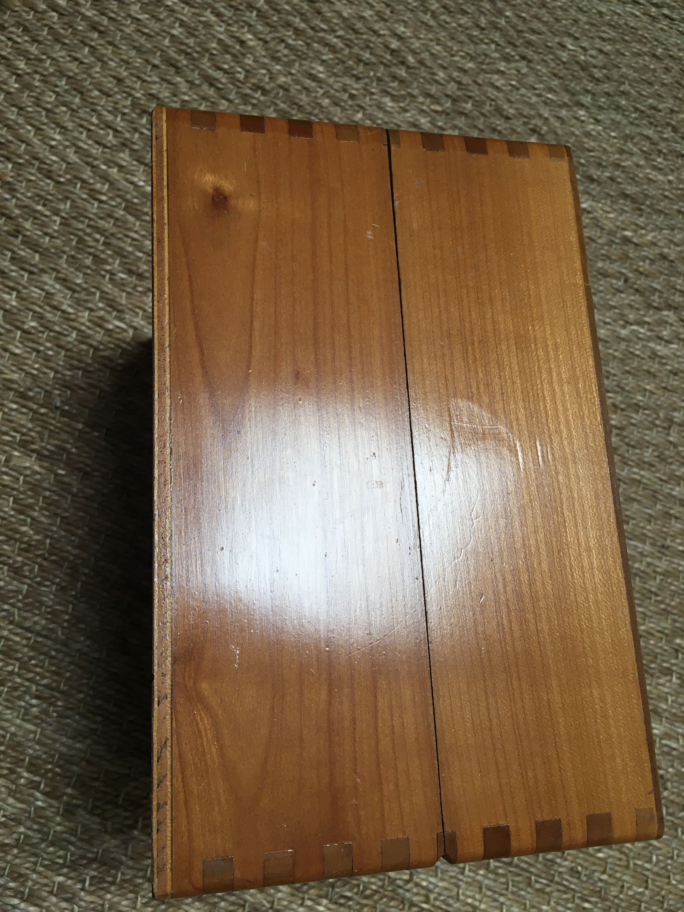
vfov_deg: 61.7
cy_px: 456
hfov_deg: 48.2
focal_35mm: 29
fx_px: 764
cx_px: 342
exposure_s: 1/33
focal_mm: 4.15
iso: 64
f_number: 2.2
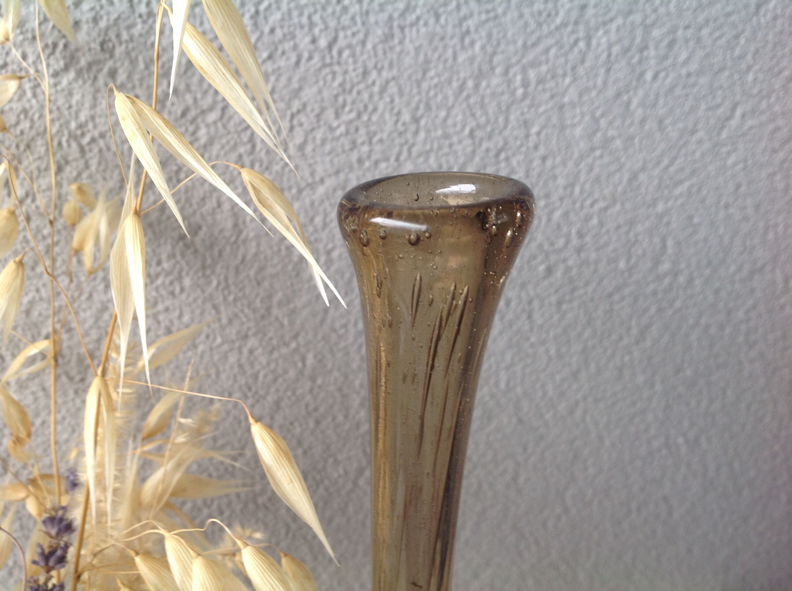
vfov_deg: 40.6
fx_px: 800
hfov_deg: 52.7
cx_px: 396
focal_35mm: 35
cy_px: 296
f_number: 2.4
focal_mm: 4.28
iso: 50
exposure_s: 1/30
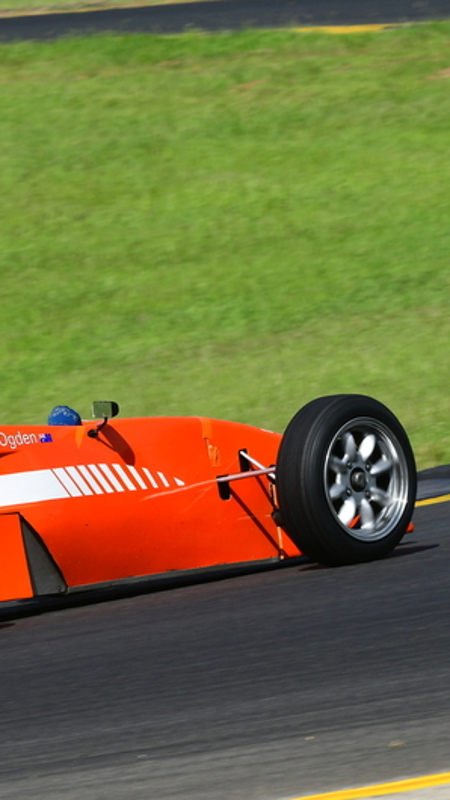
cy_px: 399
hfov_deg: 2.6
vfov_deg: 4.6
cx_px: -27
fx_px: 10058
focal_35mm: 474
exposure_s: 1/640
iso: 320
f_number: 11
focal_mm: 200
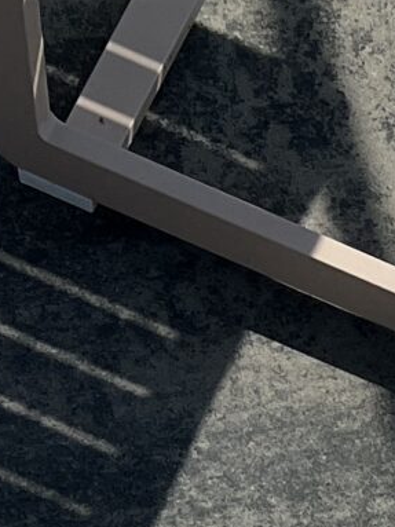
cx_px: 862
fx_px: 2649
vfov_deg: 9.5
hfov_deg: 8.0
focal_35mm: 174
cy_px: 1439
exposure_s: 1/10309
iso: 50
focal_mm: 5.7
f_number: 1.5
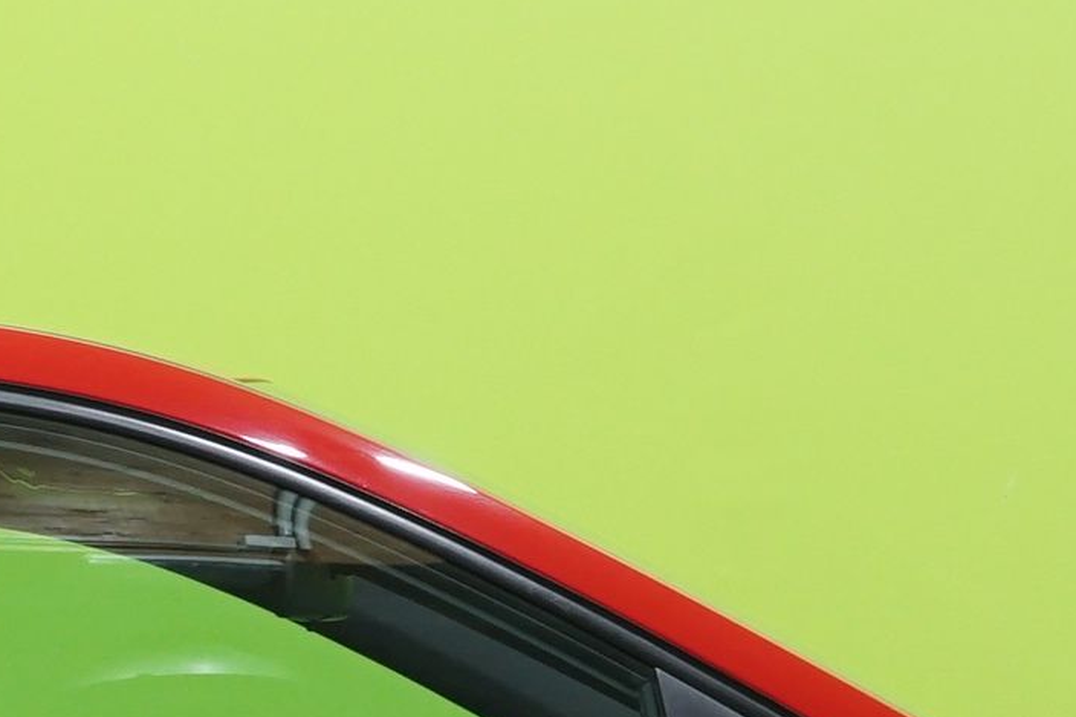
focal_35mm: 207
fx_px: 6185
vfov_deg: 6.6
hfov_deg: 9.8
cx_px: -118
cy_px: 972
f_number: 5
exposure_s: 1/25
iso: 800
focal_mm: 37
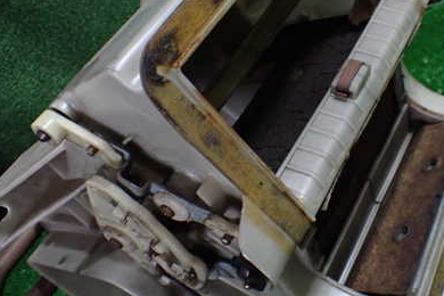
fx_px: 592
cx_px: 318
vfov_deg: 27.9
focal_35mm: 48
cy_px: 98
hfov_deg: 40.3
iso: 640
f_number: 2.3
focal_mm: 5.4
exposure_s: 1/125
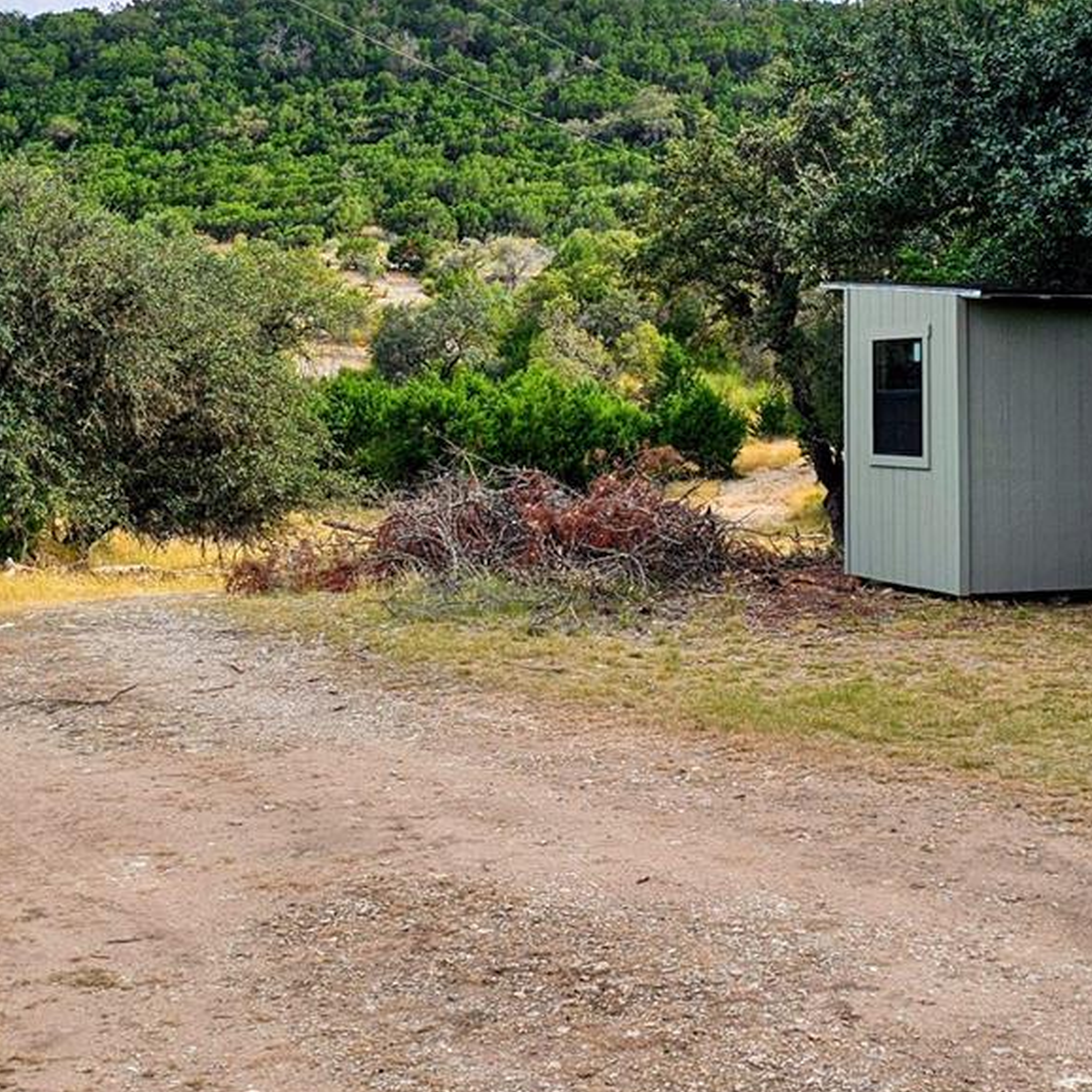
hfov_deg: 31.4
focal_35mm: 54
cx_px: 710
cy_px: 359
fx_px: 1927
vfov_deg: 31.4
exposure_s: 1/848
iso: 10
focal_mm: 6.3
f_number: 1.7
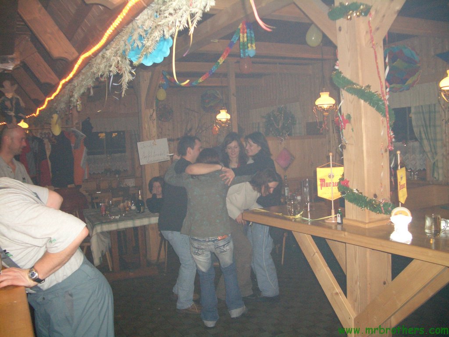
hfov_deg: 52.6
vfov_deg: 40.7
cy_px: 168
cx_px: 224
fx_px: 454
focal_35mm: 35
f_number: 2.6
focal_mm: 5.8
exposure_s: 1/60
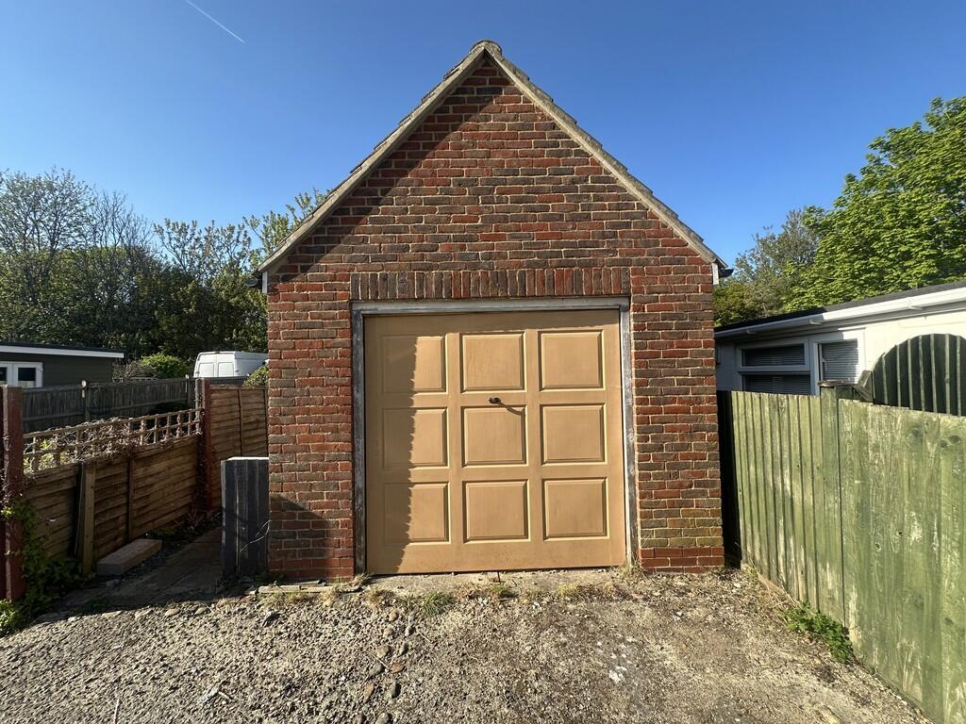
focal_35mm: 14
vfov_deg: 85.7
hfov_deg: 102.1
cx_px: 483
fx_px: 391
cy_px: 362
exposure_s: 1/1024
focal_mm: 2.22
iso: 40
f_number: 2.2
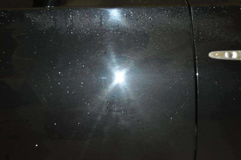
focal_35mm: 63
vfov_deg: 21.5
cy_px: 80
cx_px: 120
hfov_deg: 31.9
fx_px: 421
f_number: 5.3
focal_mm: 42
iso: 800
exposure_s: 1/60
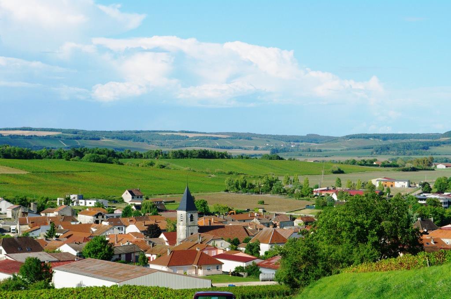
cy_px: 150
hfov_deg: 19.5
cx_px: 226
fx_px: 1314
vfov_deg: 13.0
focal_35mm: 105
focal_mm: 70
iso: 1600
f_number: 6.7
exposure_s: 1/3000
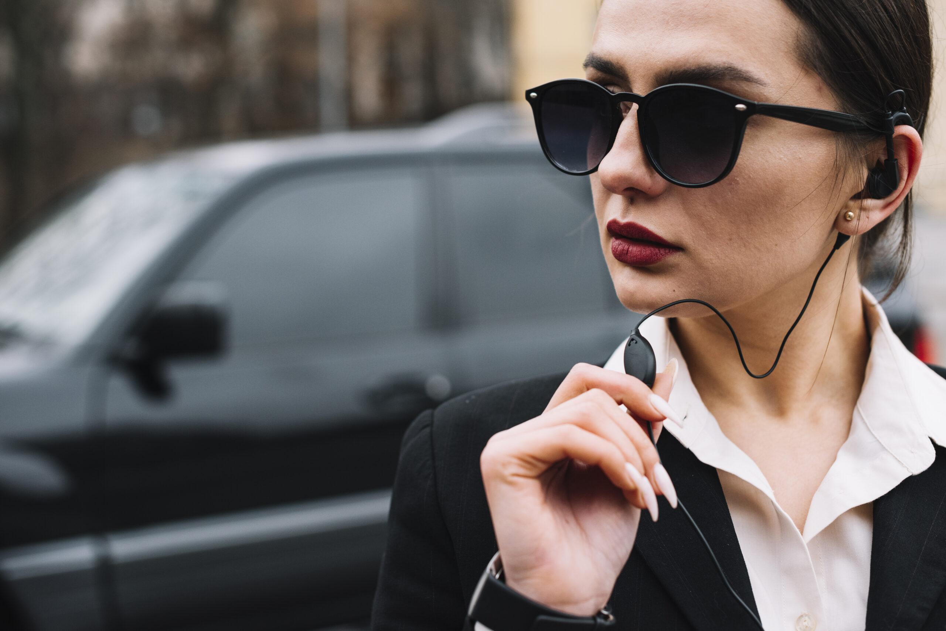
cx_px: 473
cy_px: 316
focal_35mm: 50
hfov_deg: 39.6
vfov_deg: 27.0
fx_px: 1314
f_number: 3.2
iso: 500
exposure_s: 1/160
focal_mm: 50
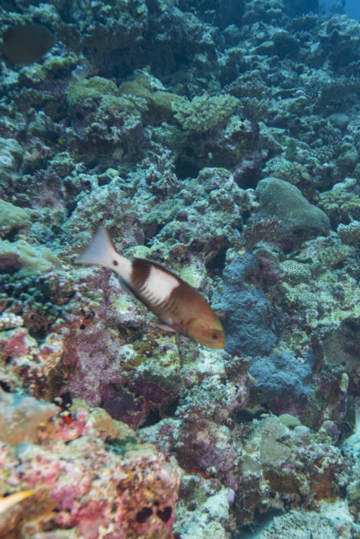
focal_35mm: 53
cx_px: 258
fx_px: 795
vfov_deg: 37.5
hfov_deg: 25.3
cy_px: 269
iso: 100
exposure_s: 1/80
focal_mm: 35
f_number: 5
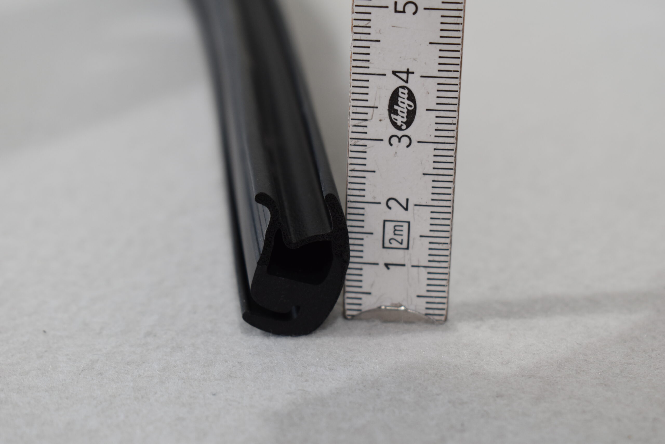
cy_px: 222
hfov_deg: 26.0
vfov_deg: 17.5
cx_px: 332
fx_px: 1441
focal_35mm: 78
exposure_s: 1/60
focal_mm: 52
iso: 400
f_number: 7.1
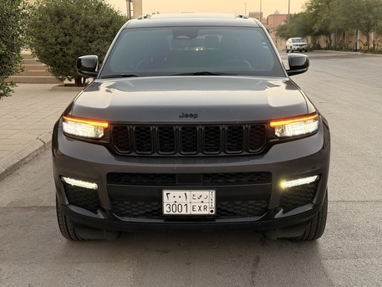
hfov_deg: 39.6
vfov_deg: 30.3
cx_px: 191
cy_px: 144
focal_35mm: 48
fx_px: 530
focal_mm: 6.76
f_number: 1.78
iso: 160
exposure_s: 1/122
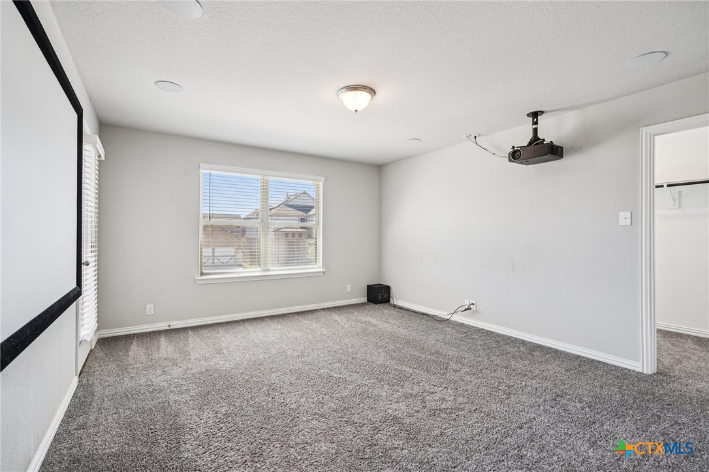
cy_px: 236
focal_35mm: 16
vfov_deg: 73.7
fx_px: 315
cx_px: 354
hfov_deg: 96.8
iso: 160
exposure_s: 1/30
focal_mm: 16
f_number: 8
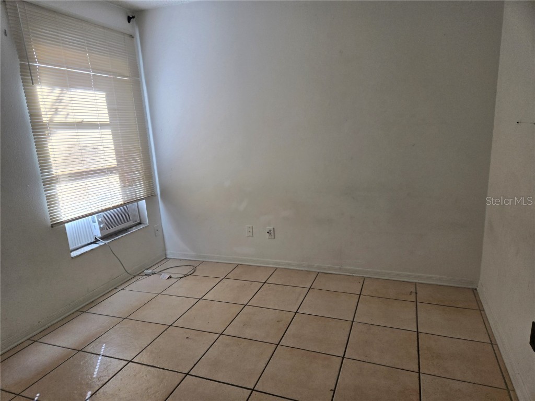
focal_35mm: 23
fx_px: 355
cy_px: 200
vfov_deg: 58.9
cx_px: 268
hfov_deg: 73.9
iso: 64
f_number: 1.8
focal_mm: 5.4
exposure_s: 1/180
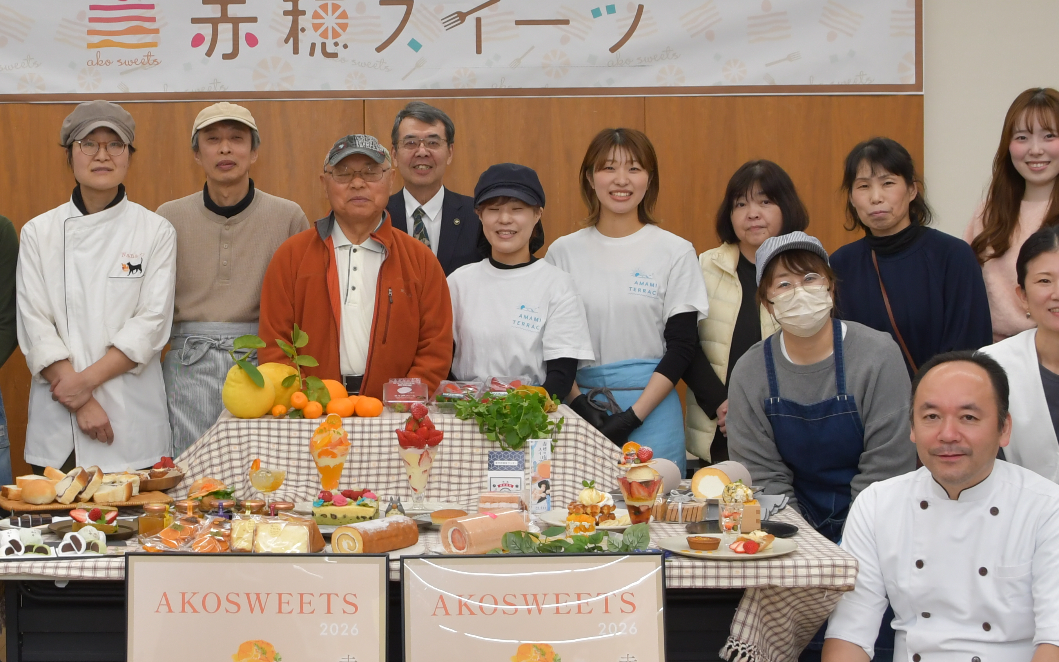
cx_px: 325
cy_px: 283
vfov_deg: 20.6
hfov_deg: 32.1
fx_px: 1818
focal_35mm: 63
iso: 640
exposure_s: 1/60
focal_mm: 20
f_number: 5.6
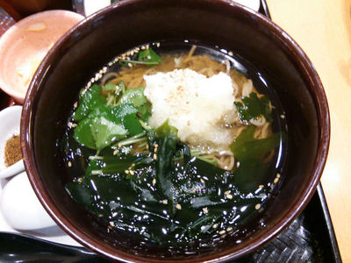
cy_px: 132
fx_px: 304
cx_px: 176
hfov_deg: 60.0
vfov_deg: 46.8
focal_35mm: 30
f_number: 1.94
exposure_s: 1/31
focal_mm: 4.06
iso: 160
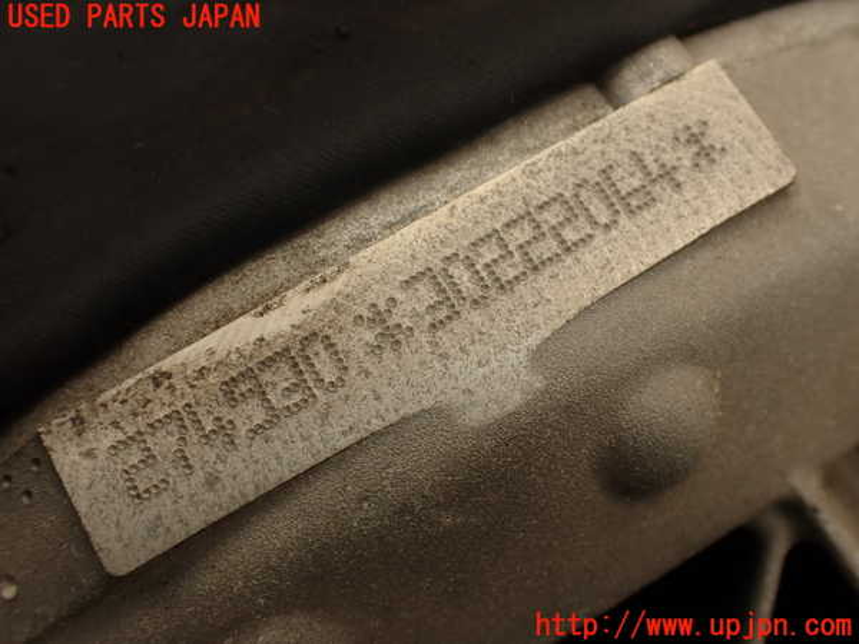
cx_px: 430
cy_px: 322
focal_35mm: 32
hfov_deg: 56.8
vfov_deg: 44.2
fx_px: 794
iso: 100
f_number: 2.4
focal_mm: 5.79
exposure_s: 1/100
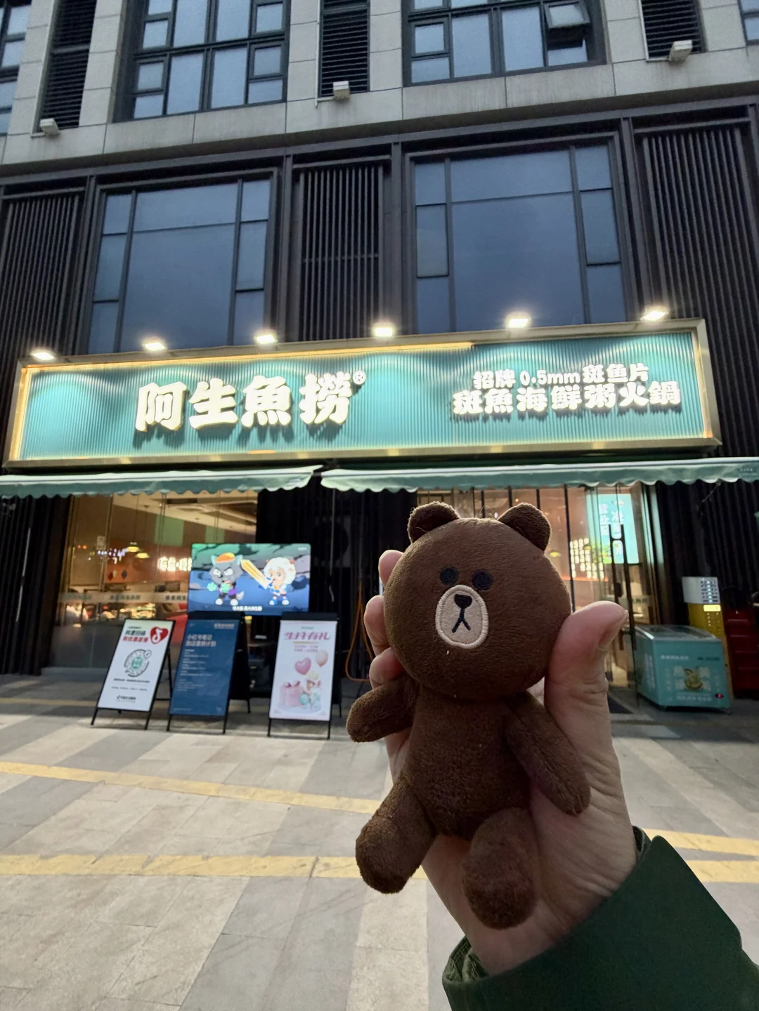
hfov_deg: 85.7
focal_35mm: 14
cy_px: 506
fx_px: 409
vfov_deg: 102.1
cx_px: 380
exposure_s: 1/50
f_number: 2.2
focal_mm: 2.22
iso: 160
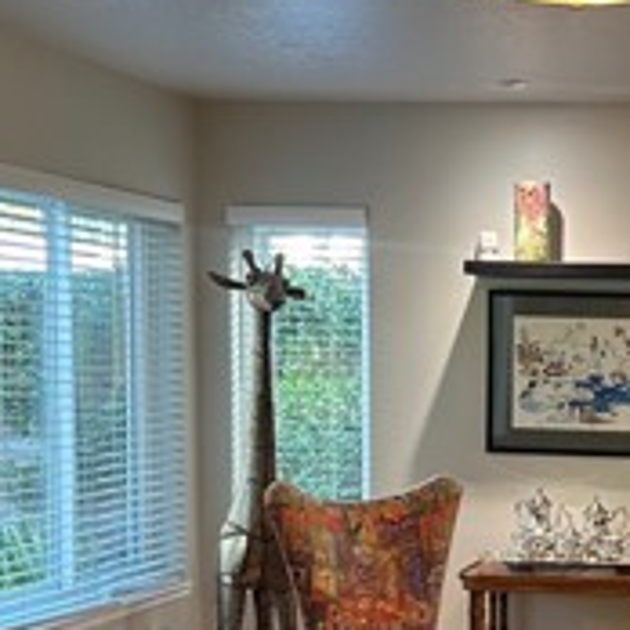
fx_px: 1606
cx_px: 710
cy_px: 474
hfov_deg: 21.0
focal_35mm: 78
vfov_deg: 22.0
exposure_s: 1/60
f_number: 1.78
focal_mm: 6.86
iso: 125
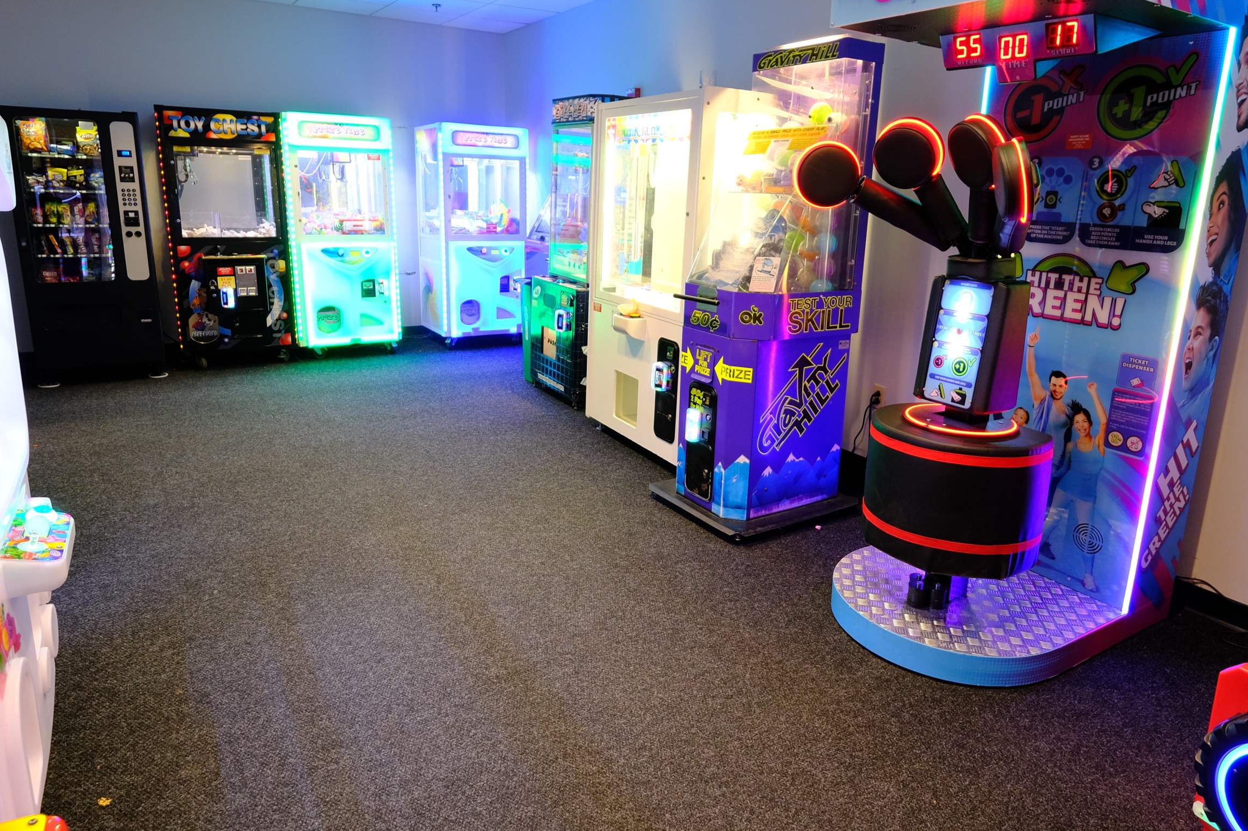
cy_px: 393
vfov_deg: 61.9
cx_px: 656
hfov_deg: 83.9
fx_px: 693
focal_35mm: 20
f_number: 4
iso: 500
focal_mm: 10
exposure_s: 1/15
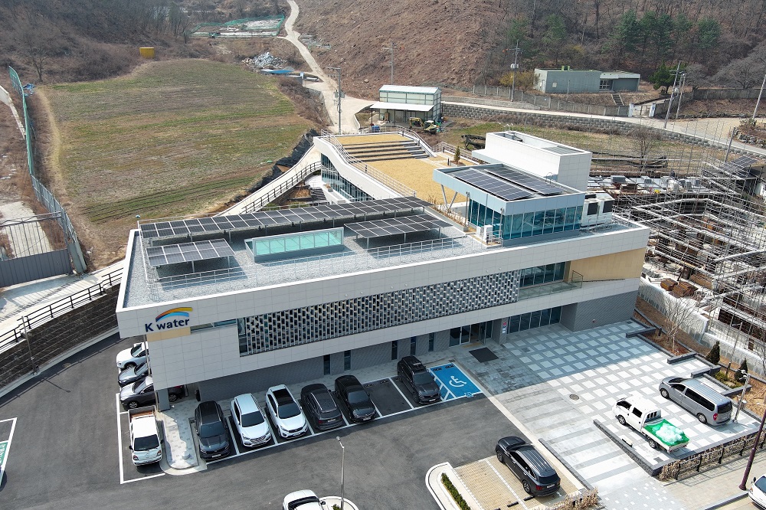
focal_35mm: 29
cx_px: 383
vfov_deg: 44.9
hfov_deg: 63.7
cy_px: 255
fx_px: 617
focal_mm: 10.57
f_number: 2.8
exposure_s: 1/1040
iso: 100
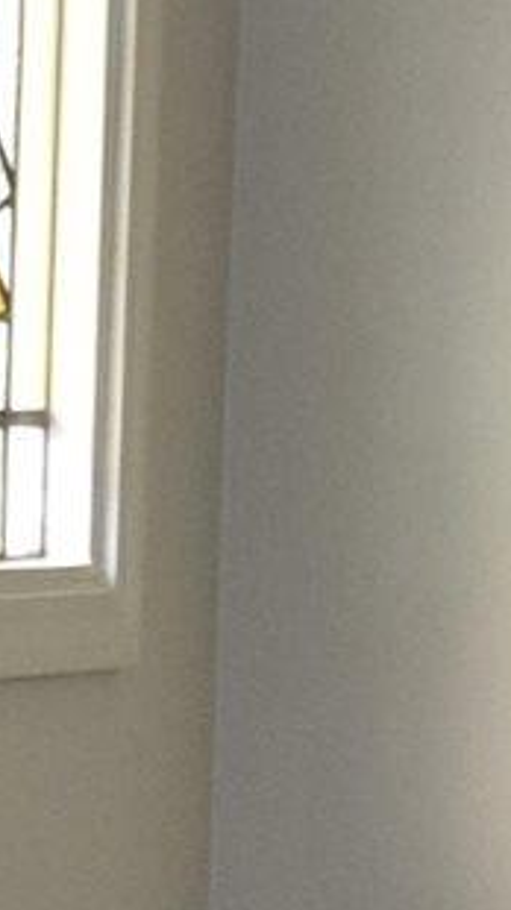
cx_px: 256
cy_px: 1664
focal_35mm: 389
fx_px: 9390
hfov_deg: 3.1
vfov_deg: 5.5
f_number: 5.6
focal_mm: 25
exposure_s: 1/125
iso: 720
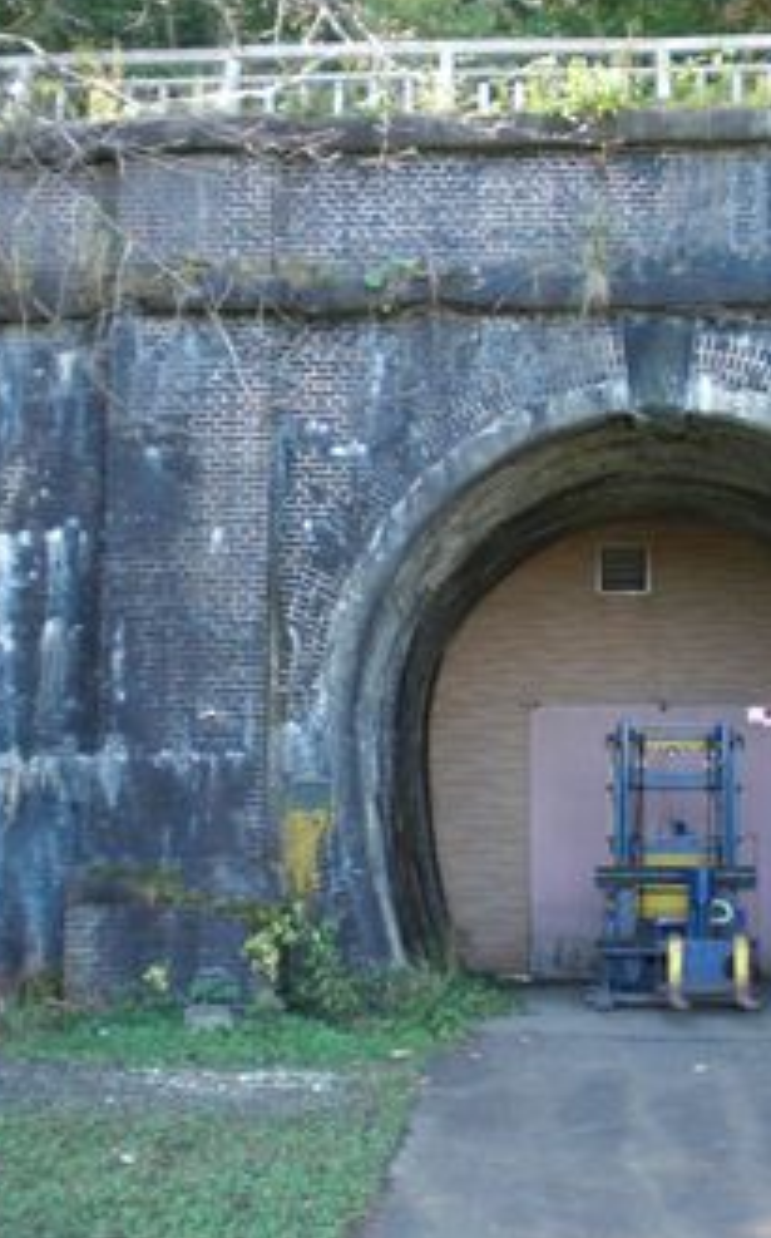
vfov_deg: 36.9
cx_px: 487
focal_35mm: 55
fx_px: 1853
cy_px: 621
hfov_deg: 23.4
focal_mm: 6.3
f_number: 3.1
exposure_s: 1/125
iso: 200
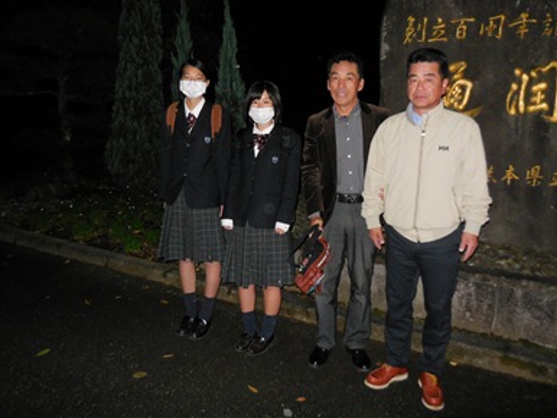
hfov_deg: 61.6
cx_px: 284
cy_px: 187
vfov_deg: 48.2
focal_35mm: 29
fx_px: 467
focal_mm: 4.5
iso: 640
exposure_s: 1/25
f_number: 3.1
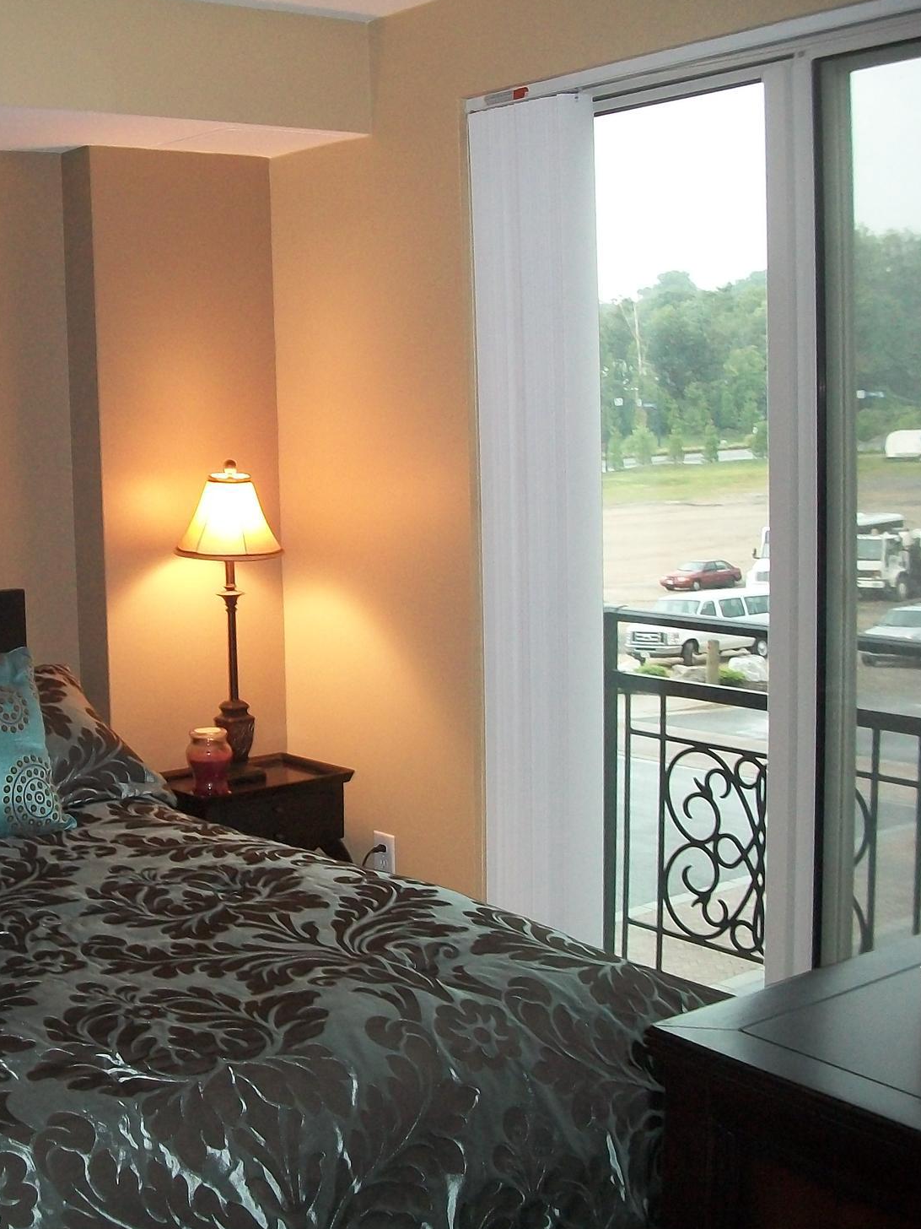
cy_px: 614
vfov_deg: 42.1
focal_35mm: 45
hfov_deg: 31.0
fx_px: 1596
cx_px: 131
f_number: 2.9
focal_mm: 5.7
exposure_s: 1/30
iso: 240
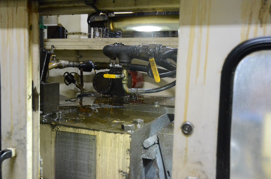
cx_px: 136
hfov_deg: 49.6
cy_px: 90
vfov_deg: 34.1
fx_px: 293
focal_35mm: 39
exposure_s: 1/200
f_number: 5.6
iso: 6400
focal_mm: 26
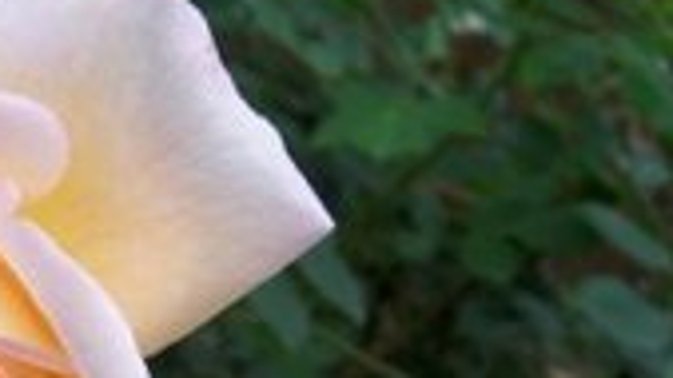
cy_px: 410
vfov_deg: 13.9
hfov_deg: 24.0
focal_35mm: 85
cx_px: 8
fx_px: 1517
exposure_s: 1/180
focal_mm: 5.5
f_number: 3.4
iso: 80
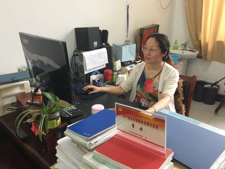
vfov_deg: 48.2
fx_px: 188
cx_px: 112
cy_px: 84
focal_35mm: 29
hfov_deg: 61.7
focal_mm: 4.15
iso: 125
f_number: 2.2
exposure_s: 1/17
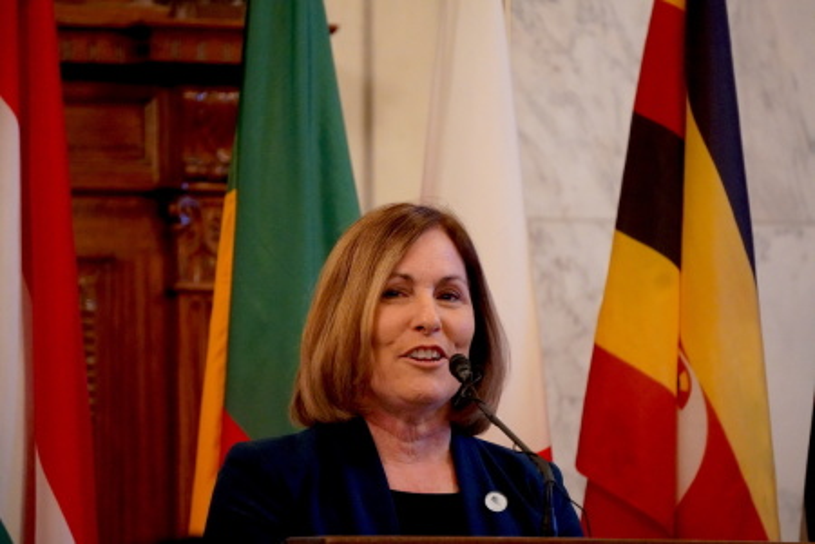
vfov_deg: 4.4
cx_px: 408
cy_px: 272
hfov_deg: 6.5
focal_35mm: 315
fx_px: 7131
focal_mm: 210
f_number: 6.3
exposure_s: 1/160
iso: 6400
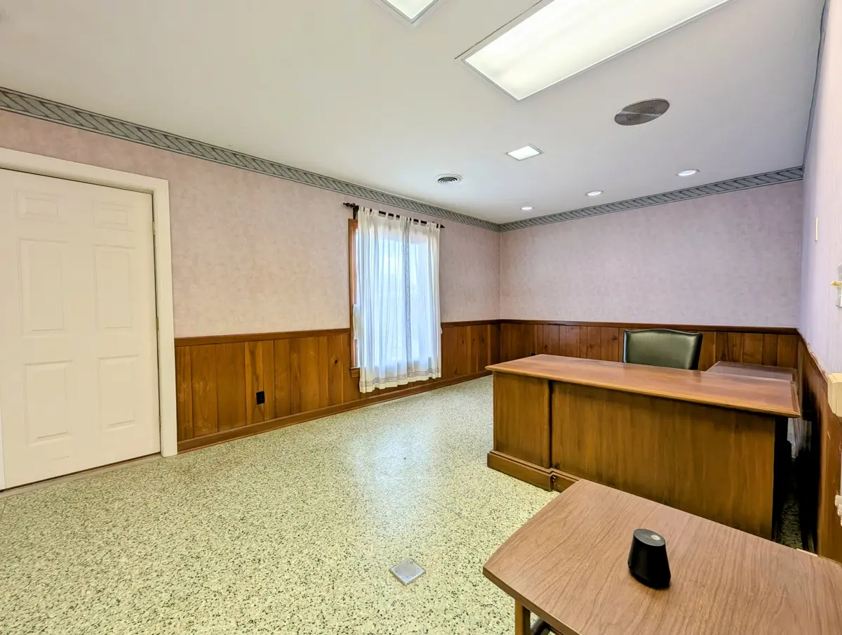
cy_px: 318
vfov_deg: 90.1
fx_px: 317
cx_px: 421
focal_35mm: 13
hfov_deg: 106.1
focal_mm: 1.95
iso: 42
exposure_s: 1/215
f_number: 2.2
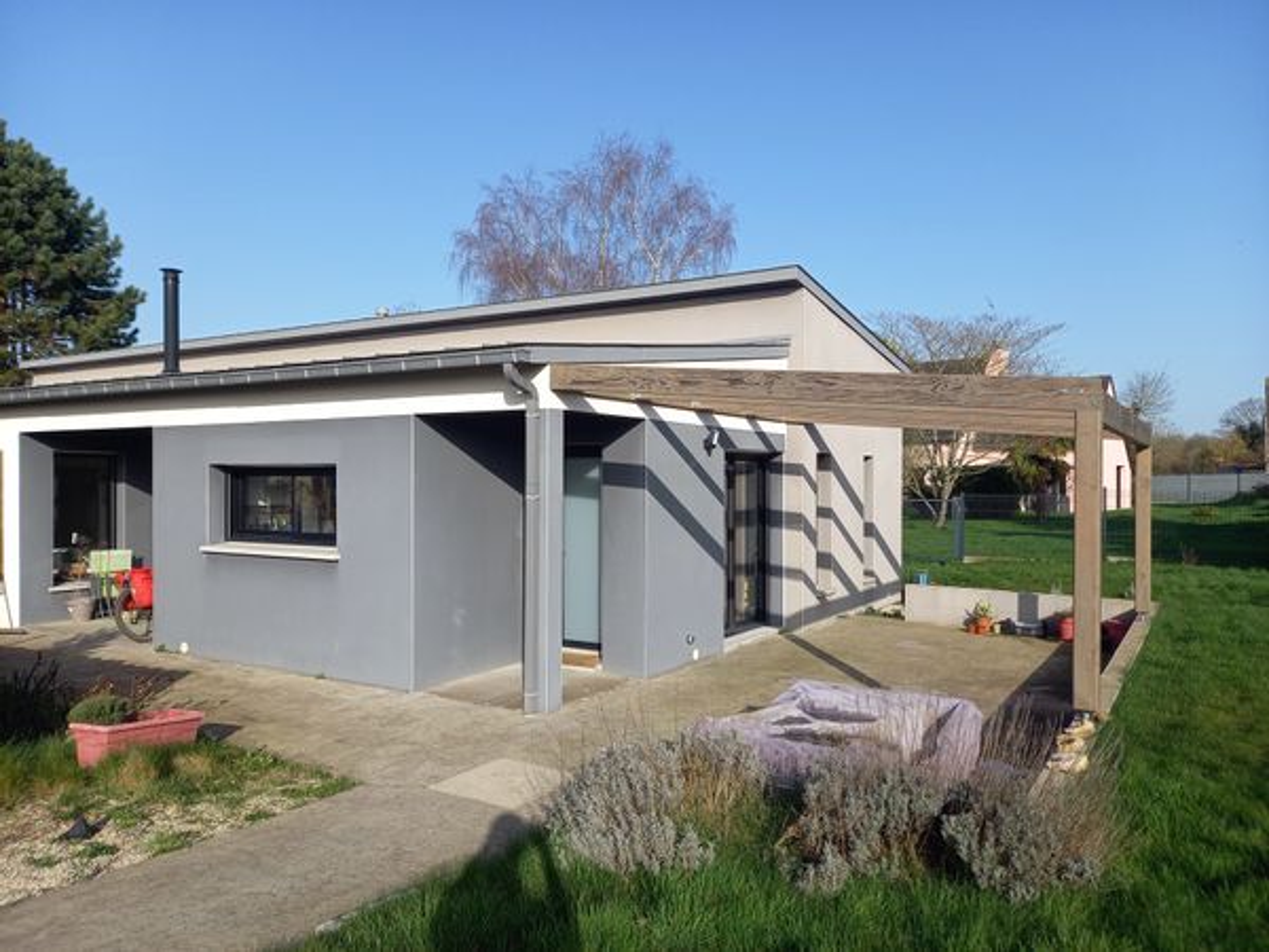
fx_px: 916
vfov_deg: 54.9
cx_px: 634
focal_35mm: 25
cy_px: 476
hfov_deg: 69.4
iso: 50
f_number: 1.8
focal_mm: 4.65
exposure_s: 1/756
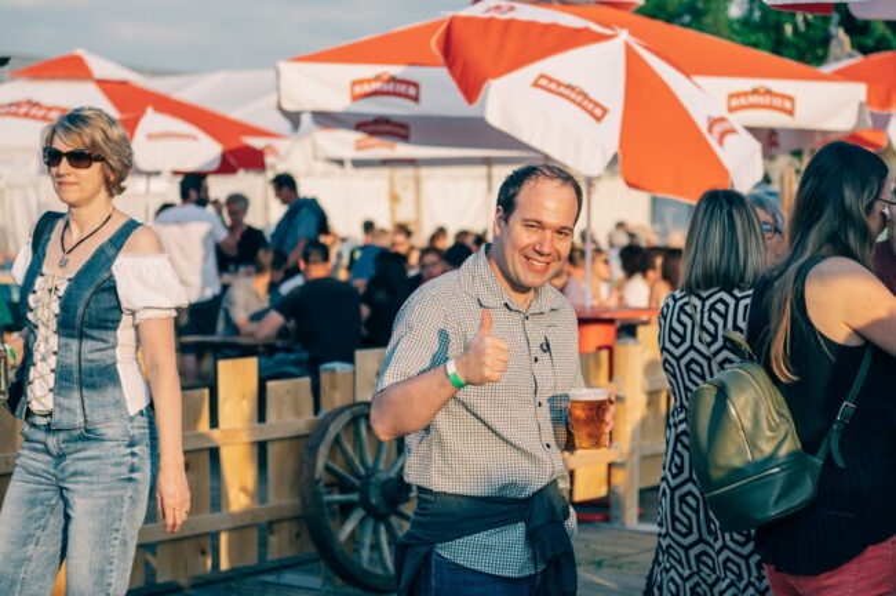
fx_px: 1740
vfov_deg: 19.4
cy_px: 298
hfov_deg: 28.9
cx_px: 448
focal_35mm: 70
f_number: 2.8
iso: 100
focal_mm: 70
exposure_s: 1/1000
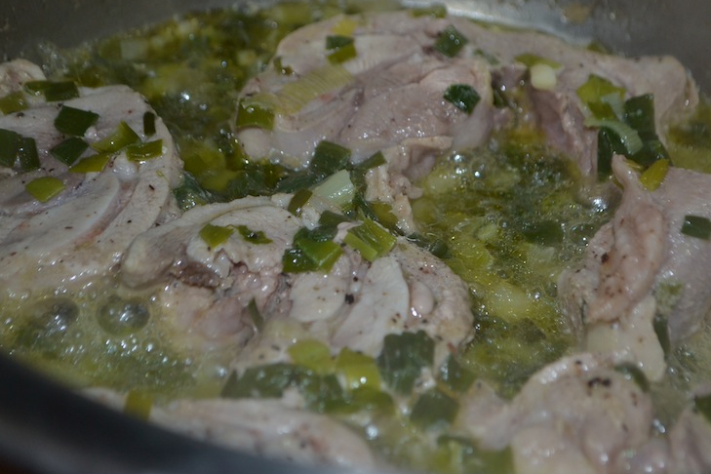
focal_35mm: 79
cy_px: 222
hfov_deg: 25.7
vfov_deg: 17.3
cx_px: 382
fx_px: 1560
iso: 450
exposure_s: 1/60
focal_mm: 48
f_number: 5.3
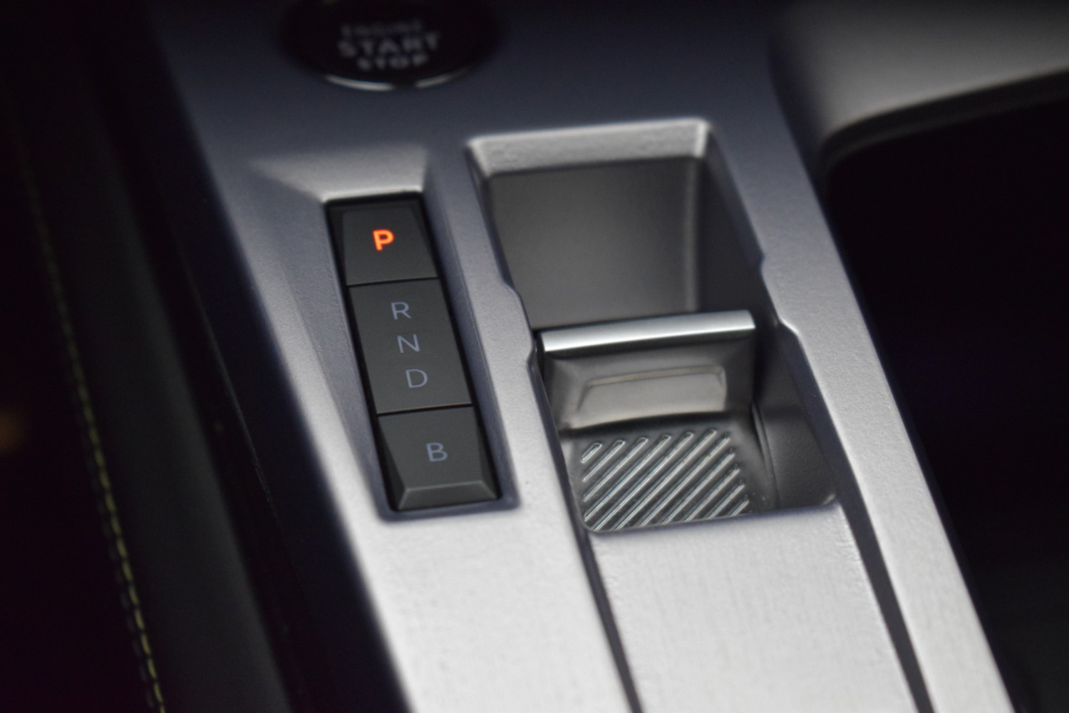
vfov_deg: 16.6
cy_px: 356
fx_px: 2450
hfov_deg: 24.6
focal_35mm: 82
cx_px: 534
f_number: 5.6
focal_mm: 55
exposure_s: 1/125
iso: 2500
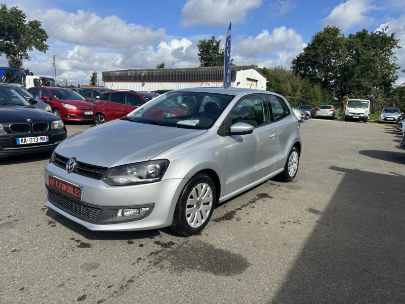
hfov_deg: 71.6
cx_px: 202
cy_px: 152
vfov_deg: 56.8
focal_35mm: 24
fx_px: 281
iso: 80
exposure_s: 1/5848
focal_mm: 6.86
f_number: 1.78
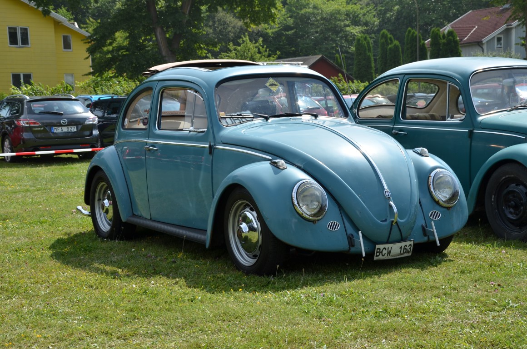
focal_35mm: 68
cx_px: 264
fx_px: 986
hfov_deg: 29.9
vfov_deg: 20.1
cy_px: 174
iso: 110
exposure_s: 1/250
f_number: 8
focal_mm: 45
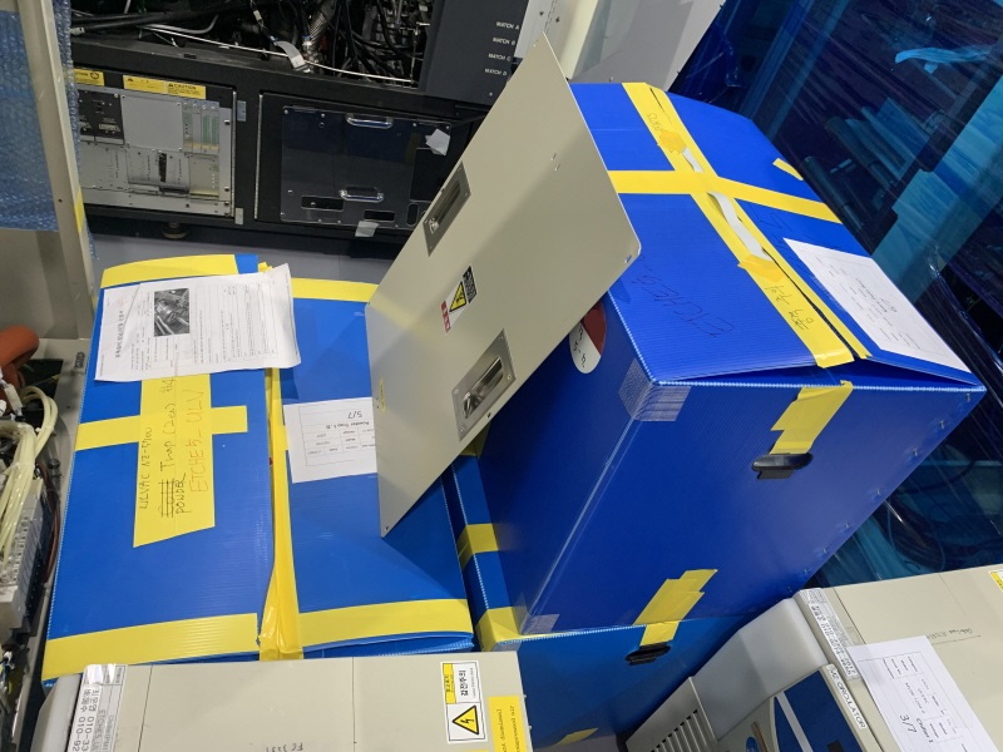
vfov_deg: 53.1
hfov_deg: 67.3
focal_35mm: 26
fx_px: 753
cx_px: 502
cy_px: 376
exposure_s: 1/60
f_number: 1.8
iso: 160
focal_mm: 4.25
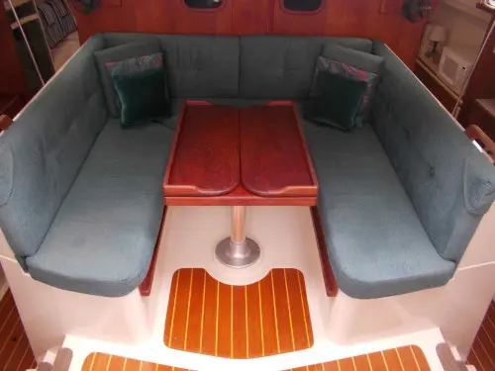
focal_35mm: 29
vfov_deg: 48.2
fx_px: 415
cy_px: 186
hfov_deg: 61.7
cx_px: 248
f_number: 3.3
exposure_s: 1/30
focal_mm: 4.1
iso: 80
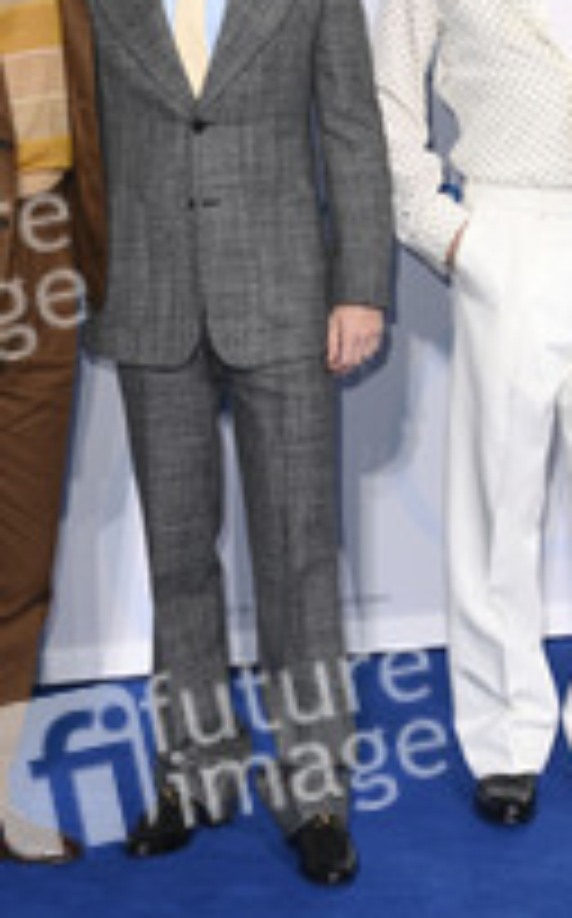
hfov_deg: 10.0
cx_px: 347
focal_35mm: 130
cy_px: 76
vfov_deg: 15.9
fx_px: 3252
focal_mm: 65
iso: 400
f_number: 5.6
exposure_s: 1/200
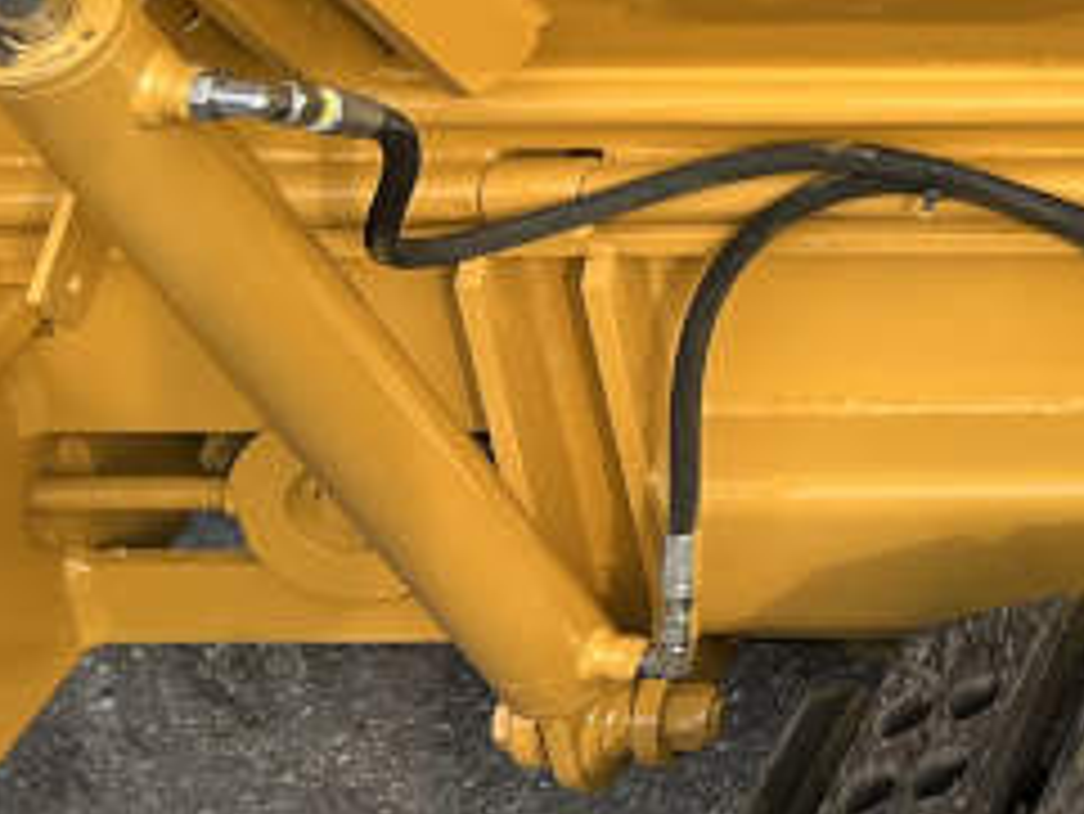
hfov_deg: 14.8
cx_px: 2195
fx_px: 3384
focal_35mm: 108
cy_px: -513
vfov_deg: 12.8
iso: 50
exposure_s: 1/1934
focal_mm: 5.7
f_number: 1.5
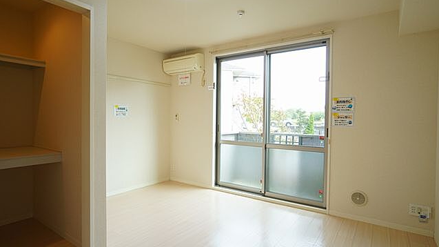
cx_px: 220
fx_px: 239
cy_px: 129
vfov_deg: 54.6
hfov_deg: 85.2
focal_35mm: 21
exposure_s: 1/160
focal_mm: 13
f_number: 4
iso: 400
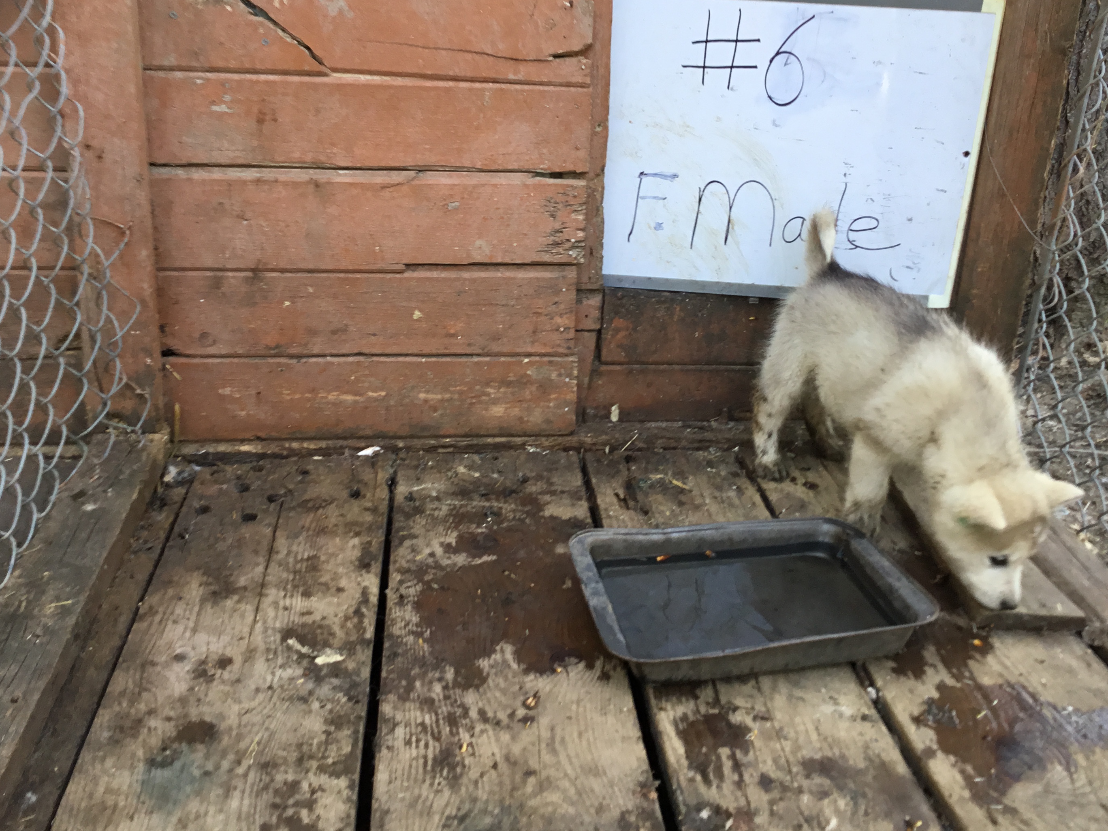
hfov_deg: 50.1
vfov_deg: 38.6
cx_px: 589
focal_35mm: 37
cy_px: 357
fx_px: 1184
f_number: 2.4
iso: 32
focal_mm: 3.3
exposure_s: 1/60
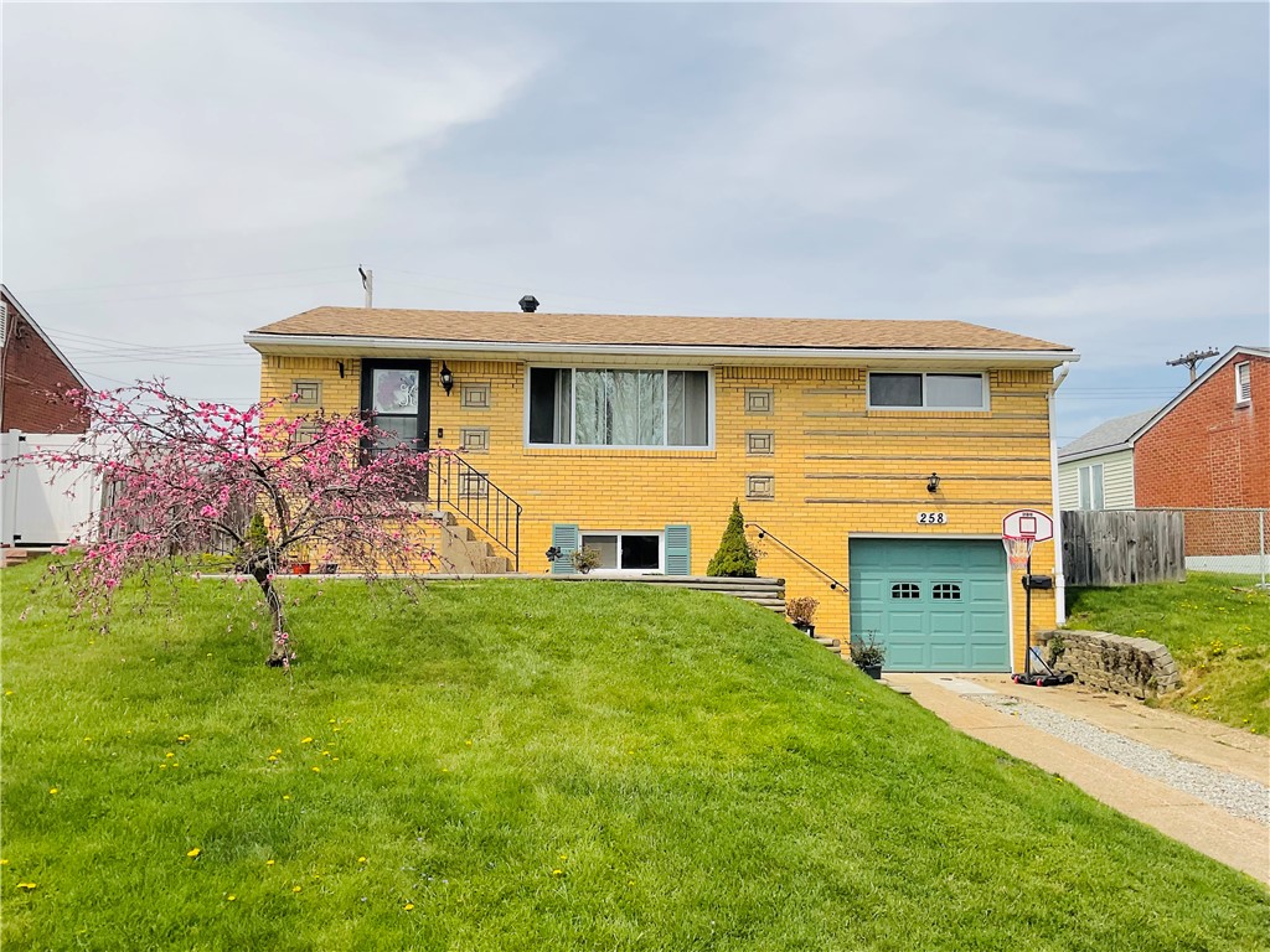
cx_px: 635
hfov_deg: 61.7
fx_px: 1064
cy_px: 476
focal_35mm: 29
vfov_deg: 48.2
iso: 16
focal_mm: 3
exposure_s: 1/2801
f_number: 1.8
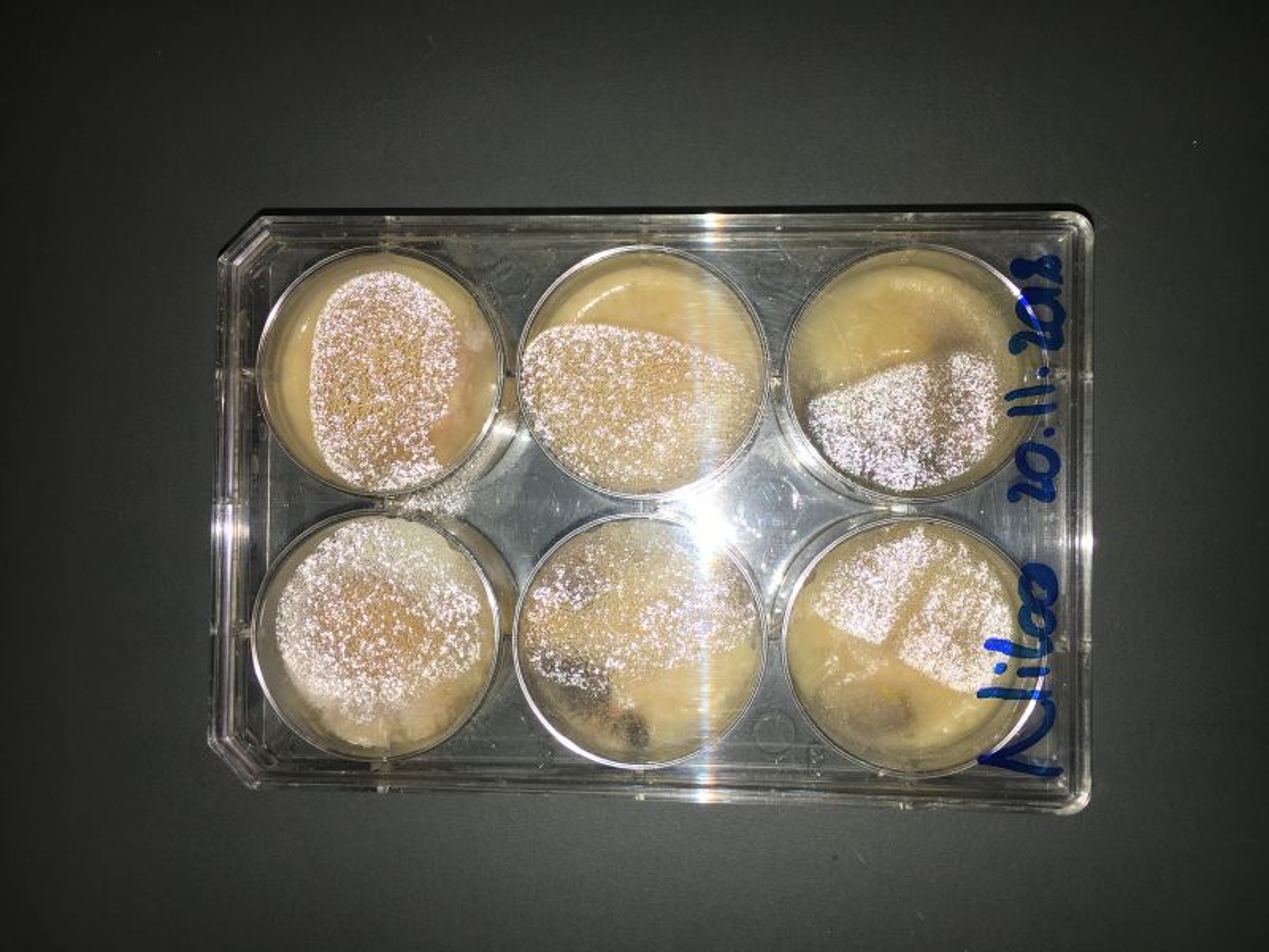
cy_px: 476
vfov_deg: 48.2
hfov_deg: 61.7
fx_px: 1063
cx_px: 634
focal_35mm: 29
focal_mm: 4.15
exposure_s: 1/174
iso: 25
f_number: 2.2
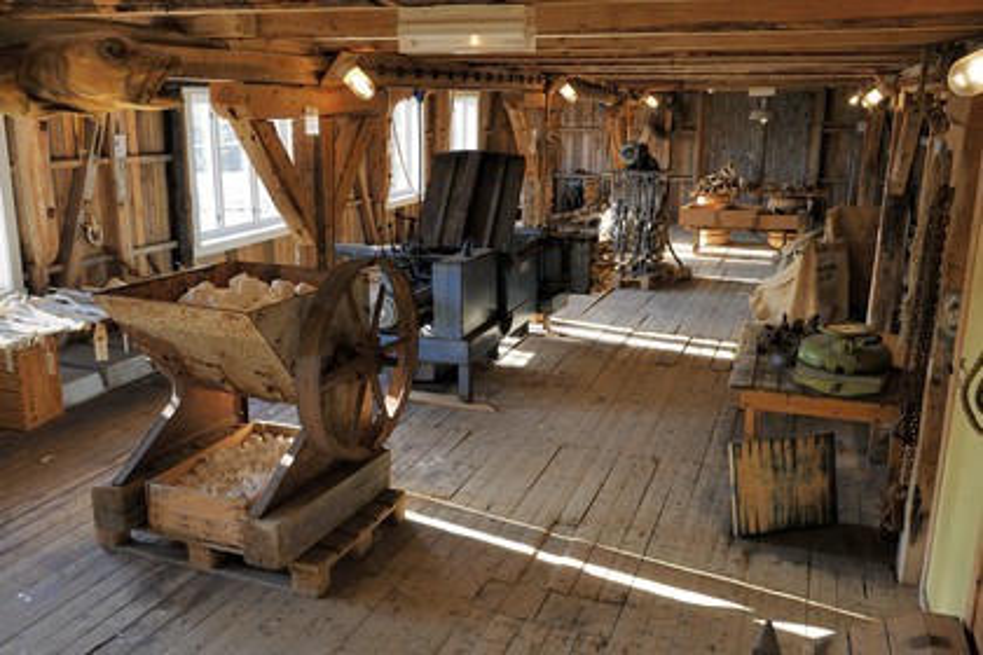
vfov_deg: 41.1
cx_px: 492
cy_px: 328
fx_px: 874
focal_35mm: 32
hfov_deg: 58.7
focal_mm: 32
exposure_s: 1/5
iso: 200
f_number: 10
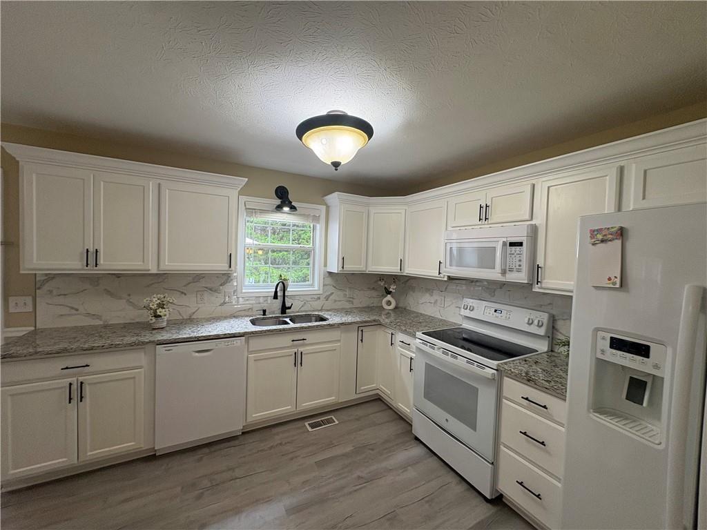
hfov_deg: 102.1
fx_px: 286
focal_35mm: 14
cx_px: 354
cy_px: 265
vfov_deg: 85.7
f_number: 2.2
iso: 125
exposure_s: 1/60
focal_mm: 2.22
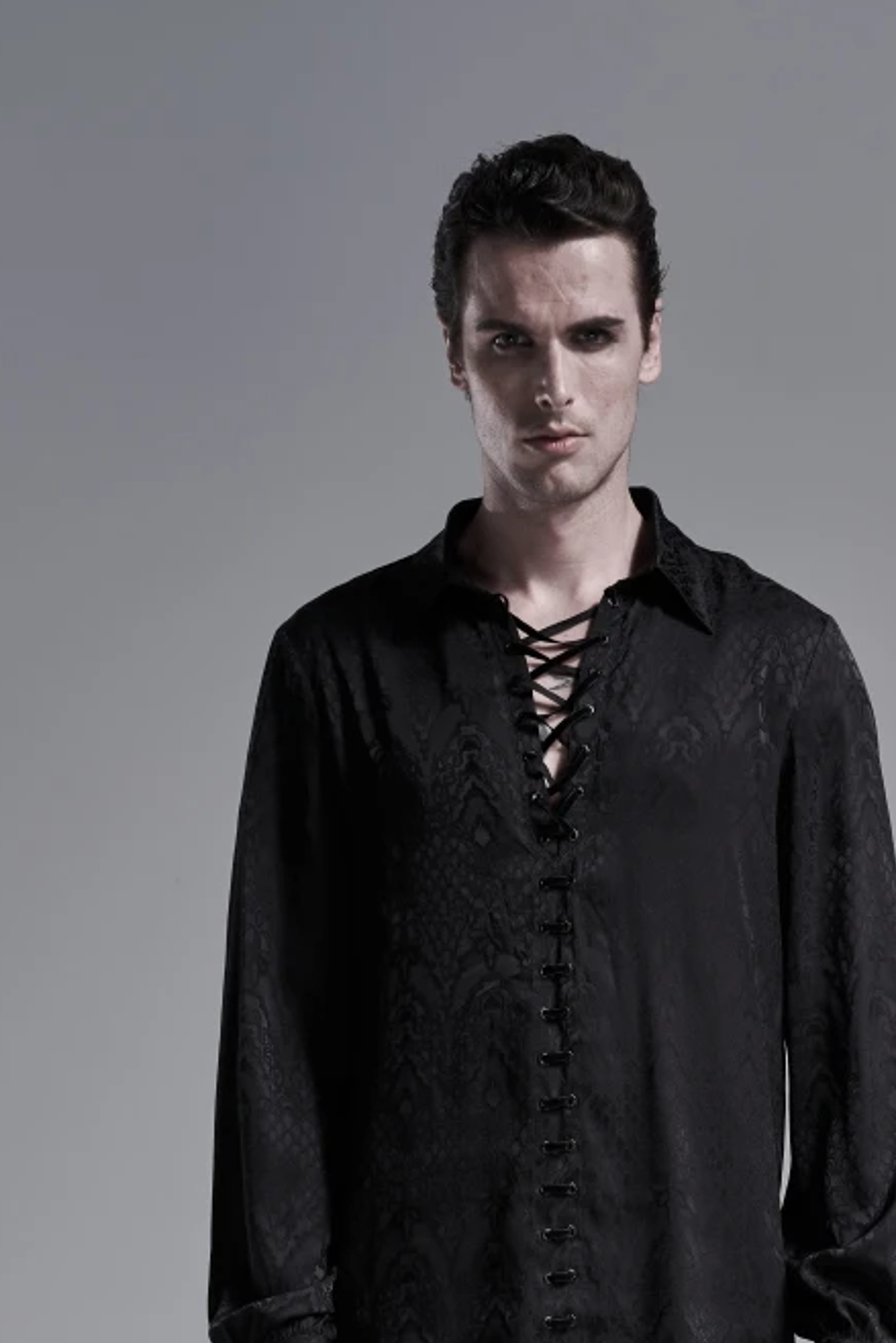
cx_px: 594
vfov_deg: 12.4
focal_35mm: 164
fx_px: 6119
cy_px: 1352
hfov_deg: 8.4
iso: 100
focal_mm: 80
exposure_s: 1/160
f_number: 9
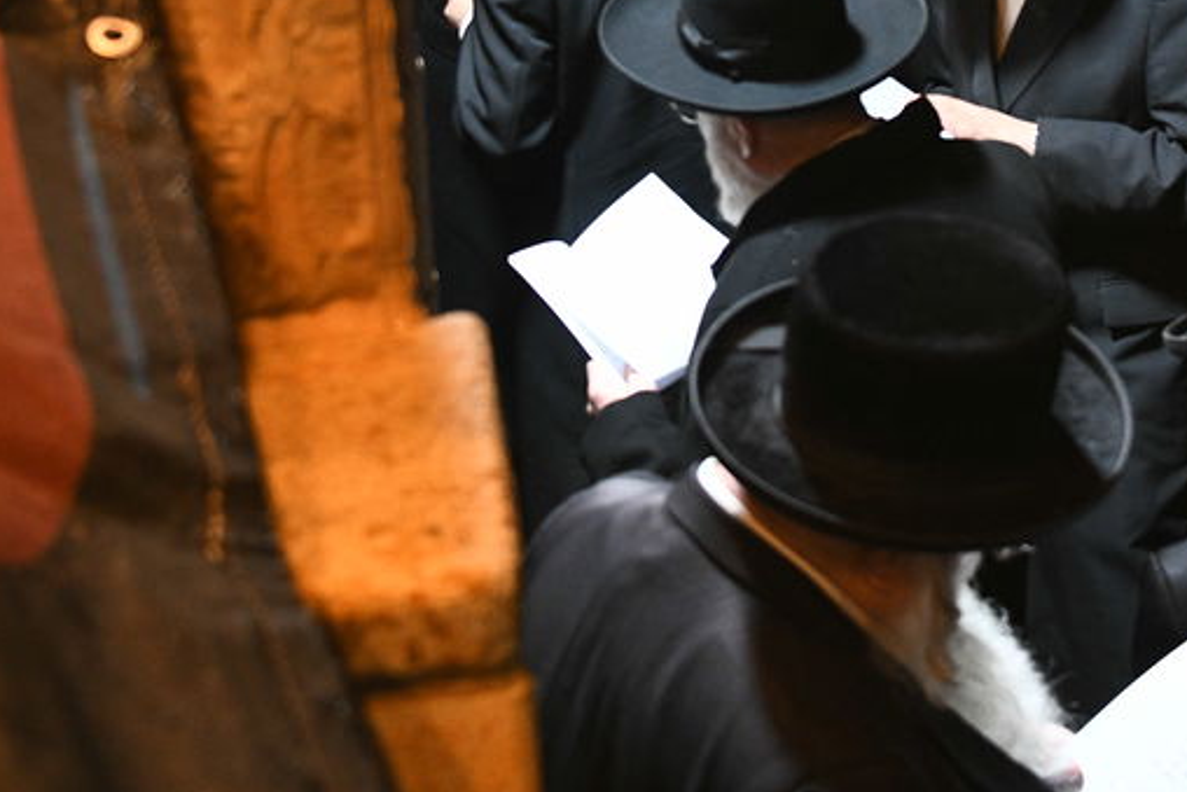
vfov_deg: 10.8
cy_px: -209
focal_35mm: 124
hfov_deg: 16.5
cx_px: 801
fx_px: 4089
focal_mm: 45
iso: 2500
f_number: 5
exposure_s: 1/125
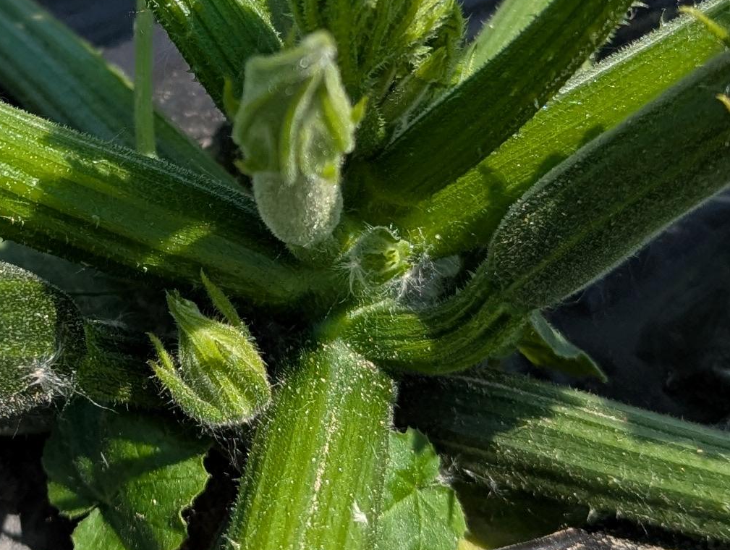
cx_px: 112
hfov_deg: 19.9
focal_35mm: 97
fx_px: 2049
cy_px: 82
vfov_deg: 15.2
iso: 47
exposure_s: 1/2632
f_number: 1.85
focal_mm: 6.81
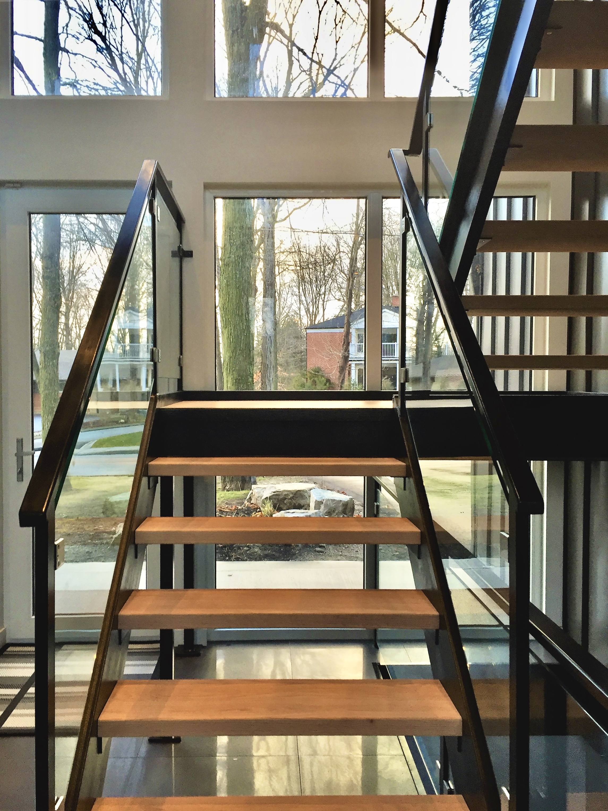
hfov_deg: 48.2
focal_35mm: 29
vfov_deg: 61.7
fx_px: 679
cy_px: 406
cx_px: 304
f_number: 2.2
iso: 32
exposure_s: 1/40
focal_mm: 4.15
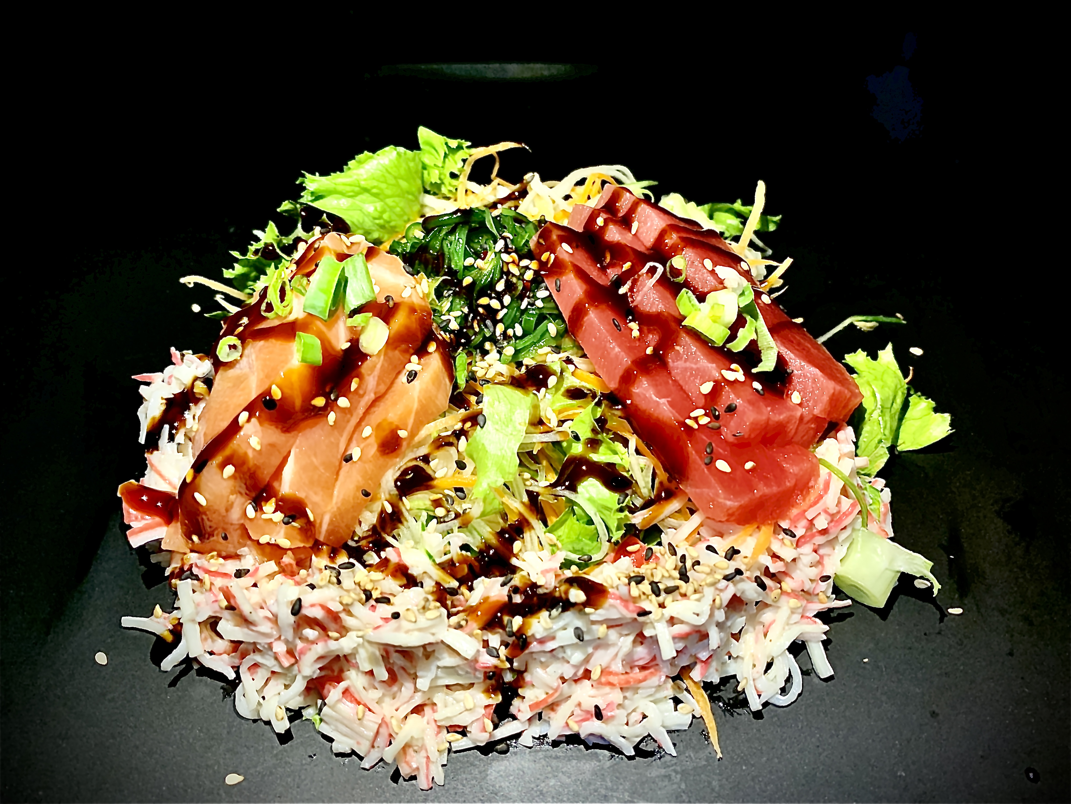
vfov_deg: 53.1
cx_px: 536
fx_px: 804
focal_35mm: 26
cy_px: 402
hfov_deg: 67.3
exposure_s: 1/60
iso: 250
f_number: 1.8
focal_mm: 4.25
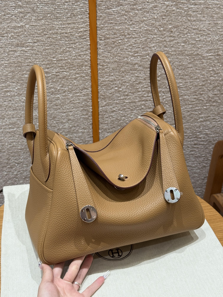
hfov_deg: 30.3
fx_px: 412
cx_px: 112
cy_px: 148
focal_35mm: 48
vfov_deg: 39.7
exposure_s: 1/100
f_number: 1.78
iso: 125
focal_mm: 6.76
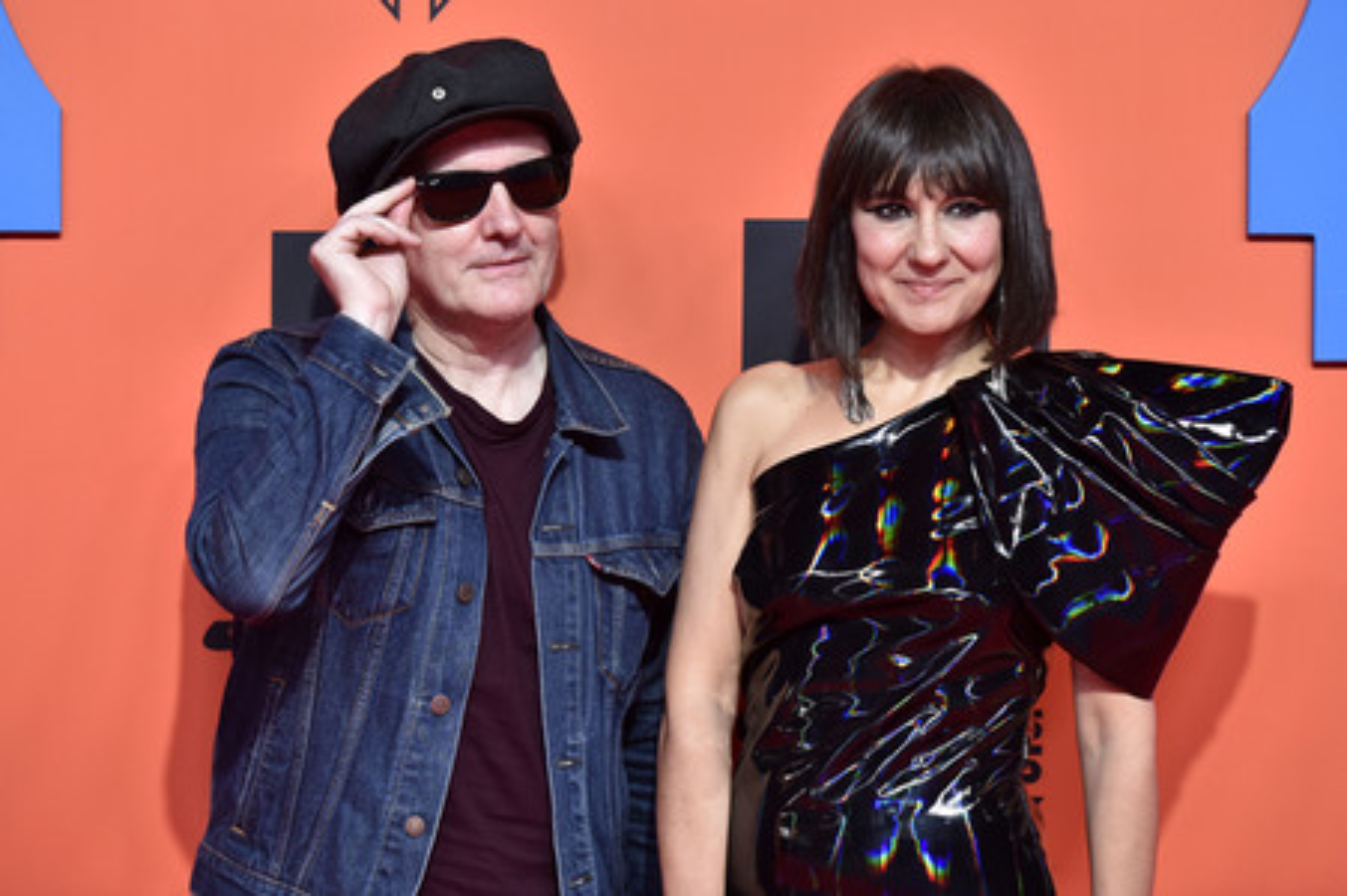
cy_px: 448
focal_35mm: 120
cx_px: 674
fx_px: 4487
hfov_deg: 17.1
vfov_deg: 11.4
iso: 2000
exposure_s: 1/250
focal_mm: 120
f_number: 3.5
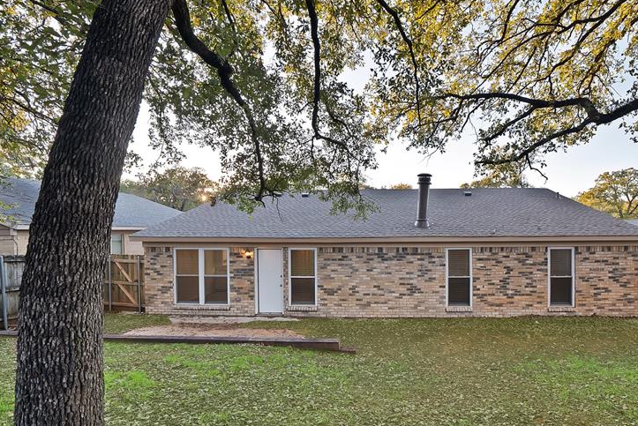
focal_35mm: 17
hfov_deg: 92.4
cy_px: 235
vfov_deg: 70.3
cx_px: 373
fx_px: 301
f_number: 9
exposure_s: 1/15
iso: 640
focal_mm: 12
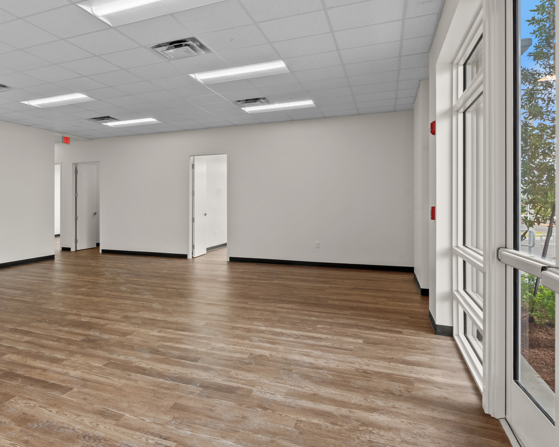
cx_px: 135
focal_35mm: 26
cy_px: 210
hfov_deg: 62.0
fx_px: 430
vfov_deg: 54.9
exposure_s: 1/6
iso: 400
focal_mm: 16
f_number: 13
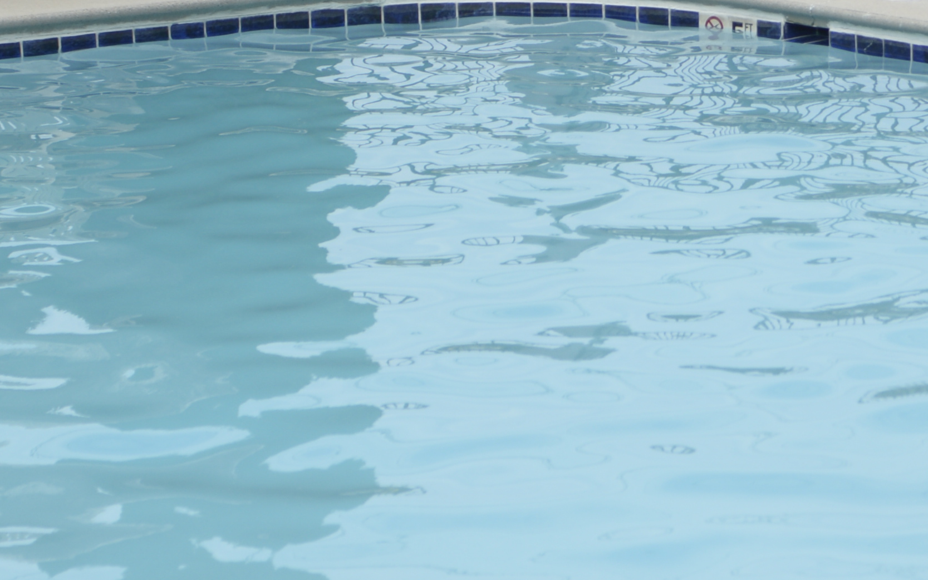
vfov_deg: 12.1
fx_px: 2732
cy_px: 321
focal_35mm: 108
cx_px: 1006
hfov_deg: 18.6
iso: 100
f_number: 4.5
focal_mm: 24
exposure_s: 1/640
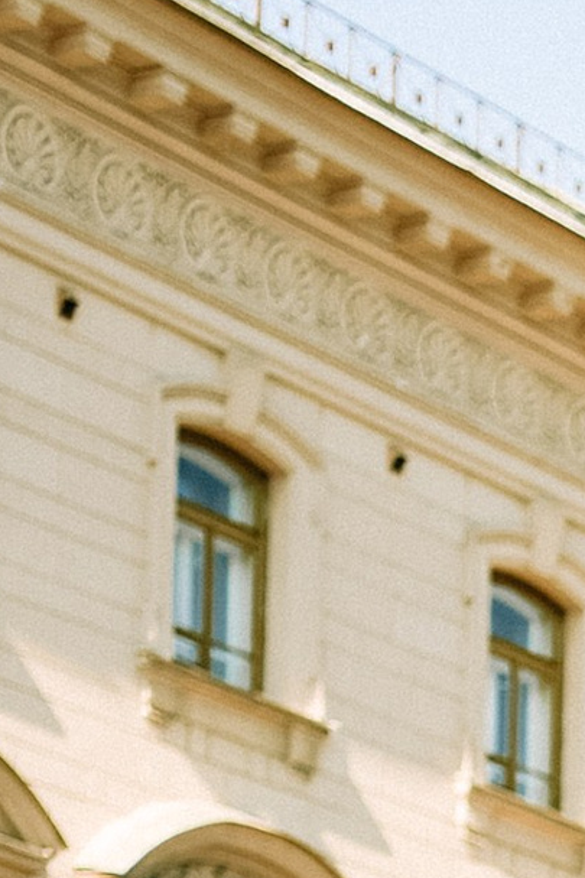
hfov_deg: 5.8
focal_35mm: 221
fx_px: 5390
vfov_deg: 8.6
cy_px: 1997
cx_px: 1660
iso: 125
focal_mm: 35
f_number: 2.8
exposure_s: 1/1250
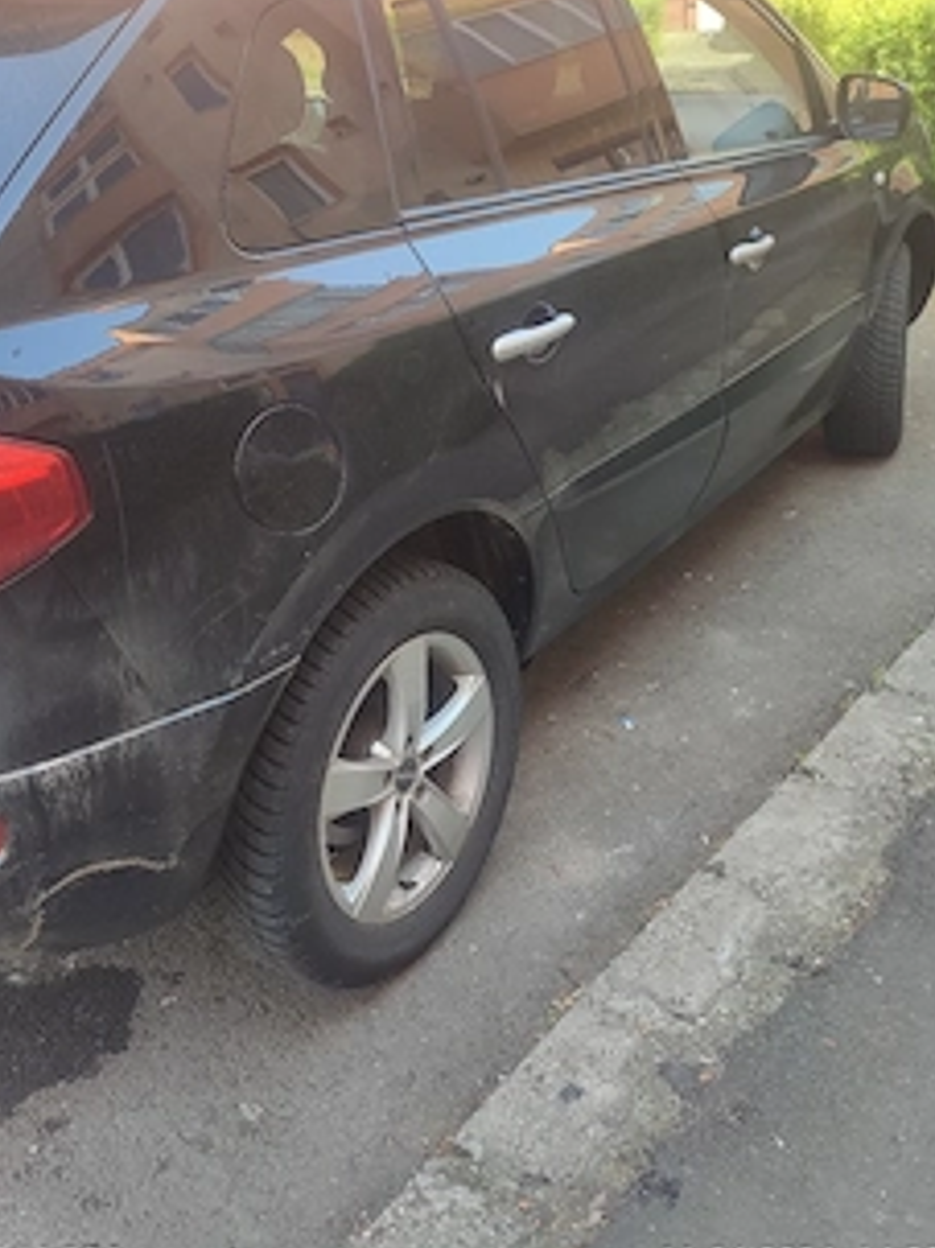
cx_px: 379
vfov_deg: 54.9
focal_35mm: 33
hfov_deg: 42.7
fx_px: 1189
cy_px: 494
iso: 53
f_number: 1.9
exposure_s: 1/100
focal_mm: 6.04
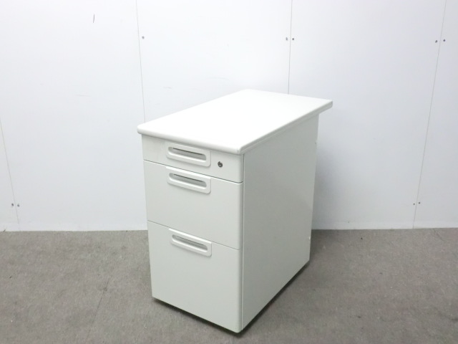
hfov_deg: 49.0
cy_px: 172
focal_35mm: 38
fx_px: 503
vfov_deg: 37.7
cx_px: 229
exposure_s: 1/40
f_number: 3.9
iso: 800
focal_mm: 6.9
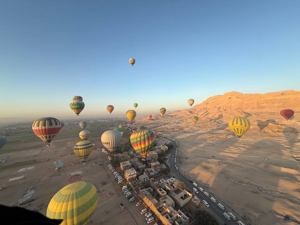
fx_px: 121
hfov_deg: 102.1
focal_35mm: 14
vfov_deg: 85.7
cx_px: 150
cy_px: 112
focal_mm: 2.22
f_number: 2.2
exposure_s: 1/717
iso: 50
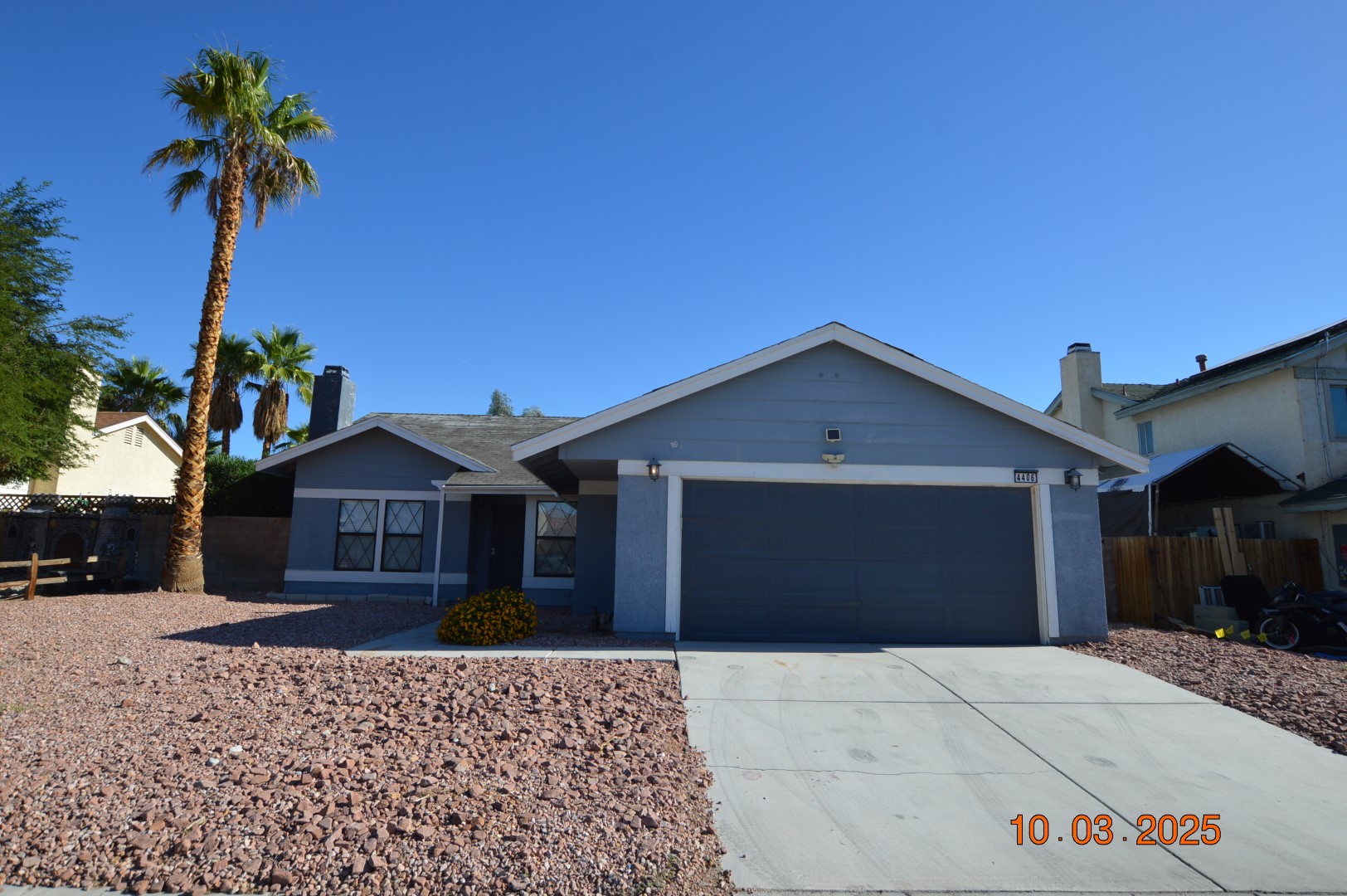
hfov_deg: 85.5
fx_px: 729
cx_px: 674
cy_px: 448
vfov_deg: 63.1
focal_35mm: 20
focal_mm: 13
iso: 100
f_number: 8
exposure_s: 1/250
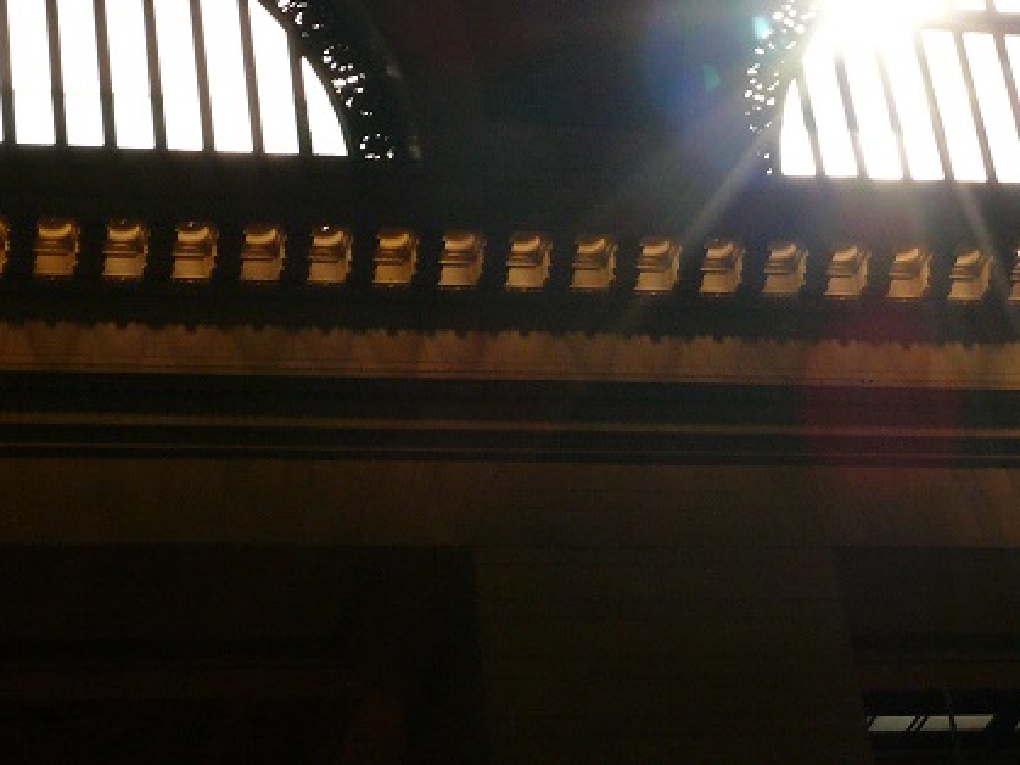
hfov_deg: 25.8
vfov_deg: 19.4
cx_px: 840
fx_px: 2180
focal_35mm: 74
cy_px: 24
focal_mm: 8.1
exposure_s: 1/25
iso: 200
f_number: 7.1
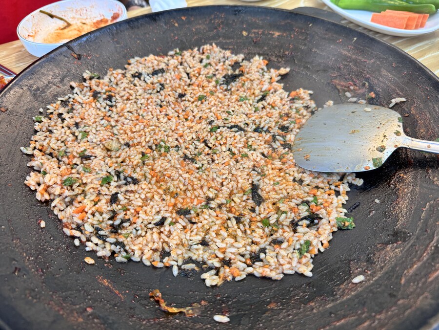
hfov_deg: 71.6
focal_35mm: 24
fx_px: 304
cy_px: 165
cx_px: 220
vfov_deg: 56.8
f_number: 1.78
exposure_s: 1/60
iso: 125
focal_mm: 6.76
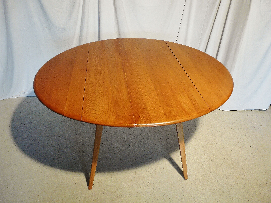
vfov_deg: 49.7
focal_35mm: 28
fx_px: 219
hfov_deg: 63.4
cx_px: 136
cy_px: 102
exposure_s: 1/30
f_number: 2.8
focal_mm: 4.6
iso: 100
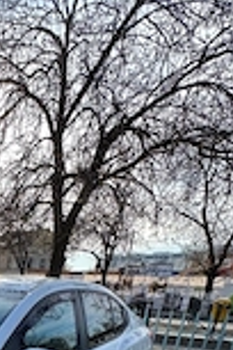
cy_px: 423
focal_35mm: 38
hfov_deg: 29.6
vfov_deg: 37.7
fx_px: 369
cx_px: -53
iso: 40
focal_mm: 2.22
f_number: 2.2
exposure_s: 1/868
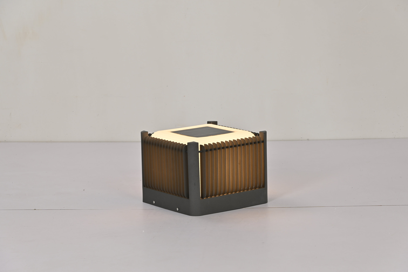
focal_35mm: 105
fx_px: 1190
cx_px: 204
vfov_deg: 13.0
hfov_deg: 19.5
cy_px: 136
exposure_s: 1/2
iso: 100
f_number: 10
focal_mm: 70
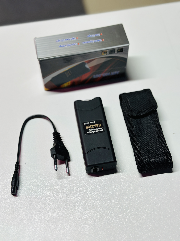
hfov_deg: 30.3
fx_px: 333
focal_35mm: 48
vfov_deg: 39.7
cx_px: 90
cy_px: 120
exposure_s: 1/100
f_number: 1.78
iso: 125
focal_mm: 6.86
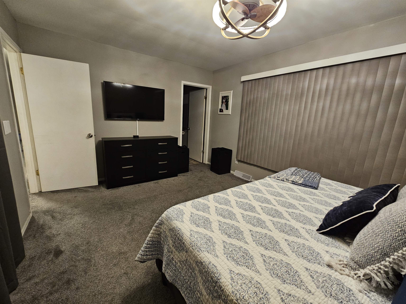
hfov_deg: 106.2
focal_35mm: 13
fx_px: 152
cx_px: 203
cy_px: 152
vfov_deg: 89.9
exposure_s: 1/30
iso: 320
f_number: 2.2
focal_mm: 2.2
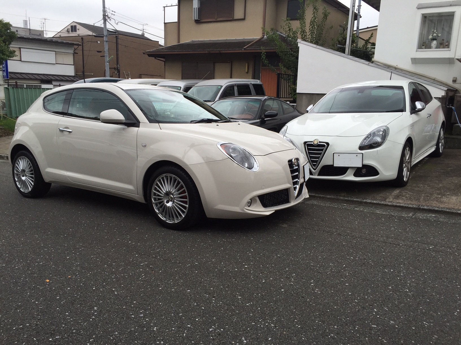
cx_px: 230
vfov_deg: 48.2
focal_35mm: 29
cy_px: 172
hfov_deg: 61.7
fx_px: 386
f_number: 2.2
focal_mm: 4.15
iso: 32
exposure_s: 1/395
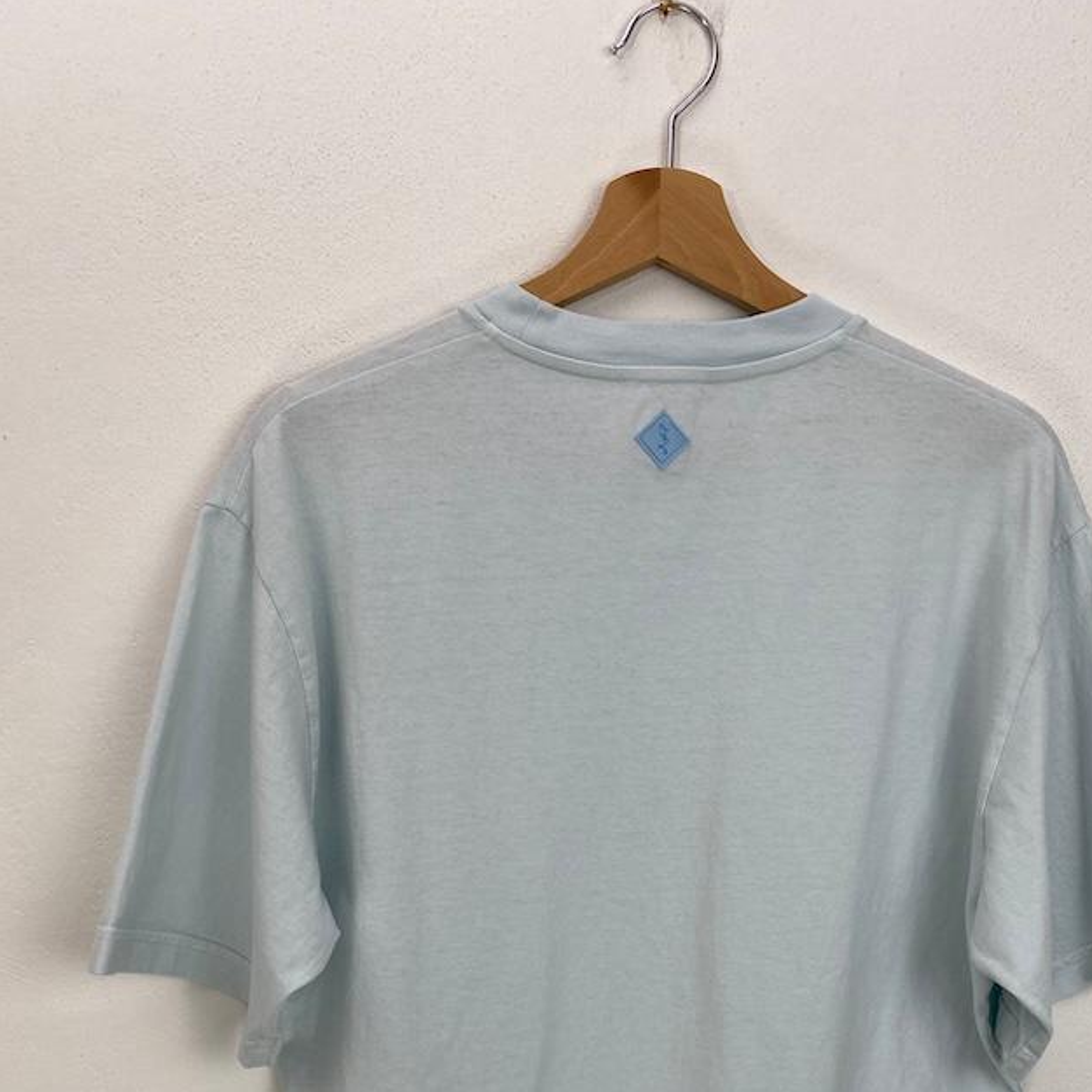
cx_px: 638
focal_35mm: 36
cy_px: 848
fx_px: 1285
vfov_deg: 44.2
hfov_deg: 45.9
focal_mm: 4.25
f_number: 1.8
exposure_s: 1/134
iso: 32
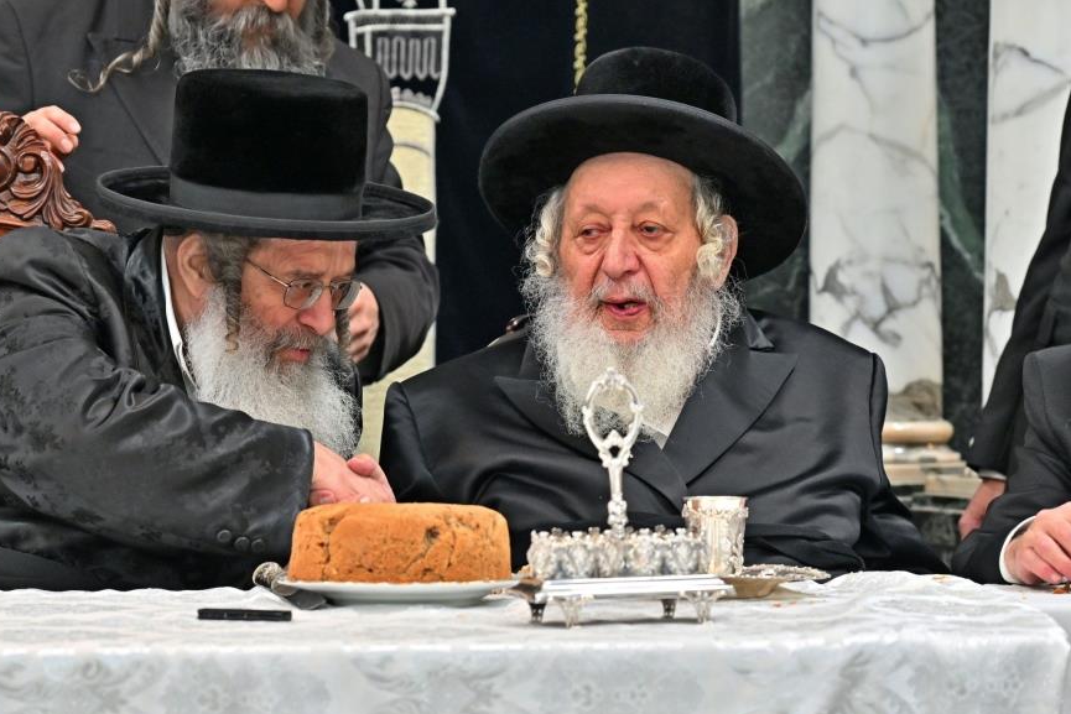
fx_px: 6337
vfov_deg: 6.5
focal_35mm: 213
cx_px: 440
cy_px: 322
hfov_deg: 9.7
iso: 800
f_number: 4
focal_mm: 120
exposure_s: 1/250
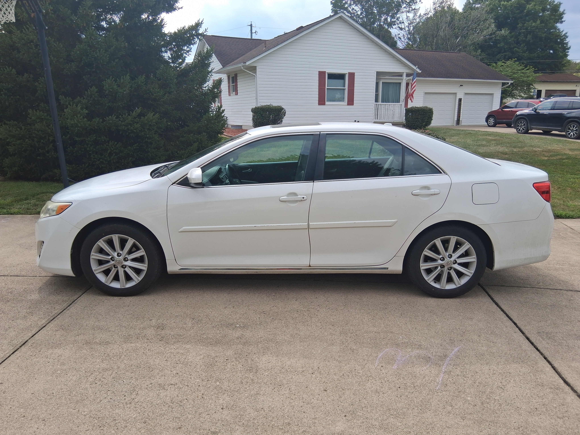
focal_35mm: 26
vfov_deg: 53.1
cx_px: 290
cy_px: 218
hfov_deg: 67.3
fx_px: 436
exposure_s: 1/469
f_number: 1.8
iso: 25
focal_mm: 3.98
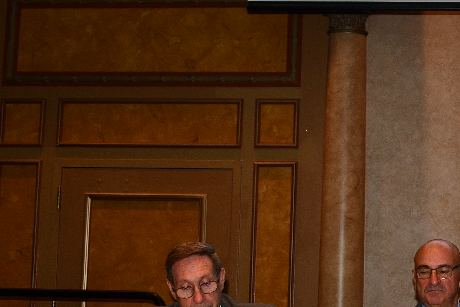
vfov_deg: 15.7
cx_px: 522
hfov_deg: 22.0
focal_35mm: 87
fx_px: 1112
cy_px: 160
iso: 400
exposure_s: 1/60
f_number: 3.5
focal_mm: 18
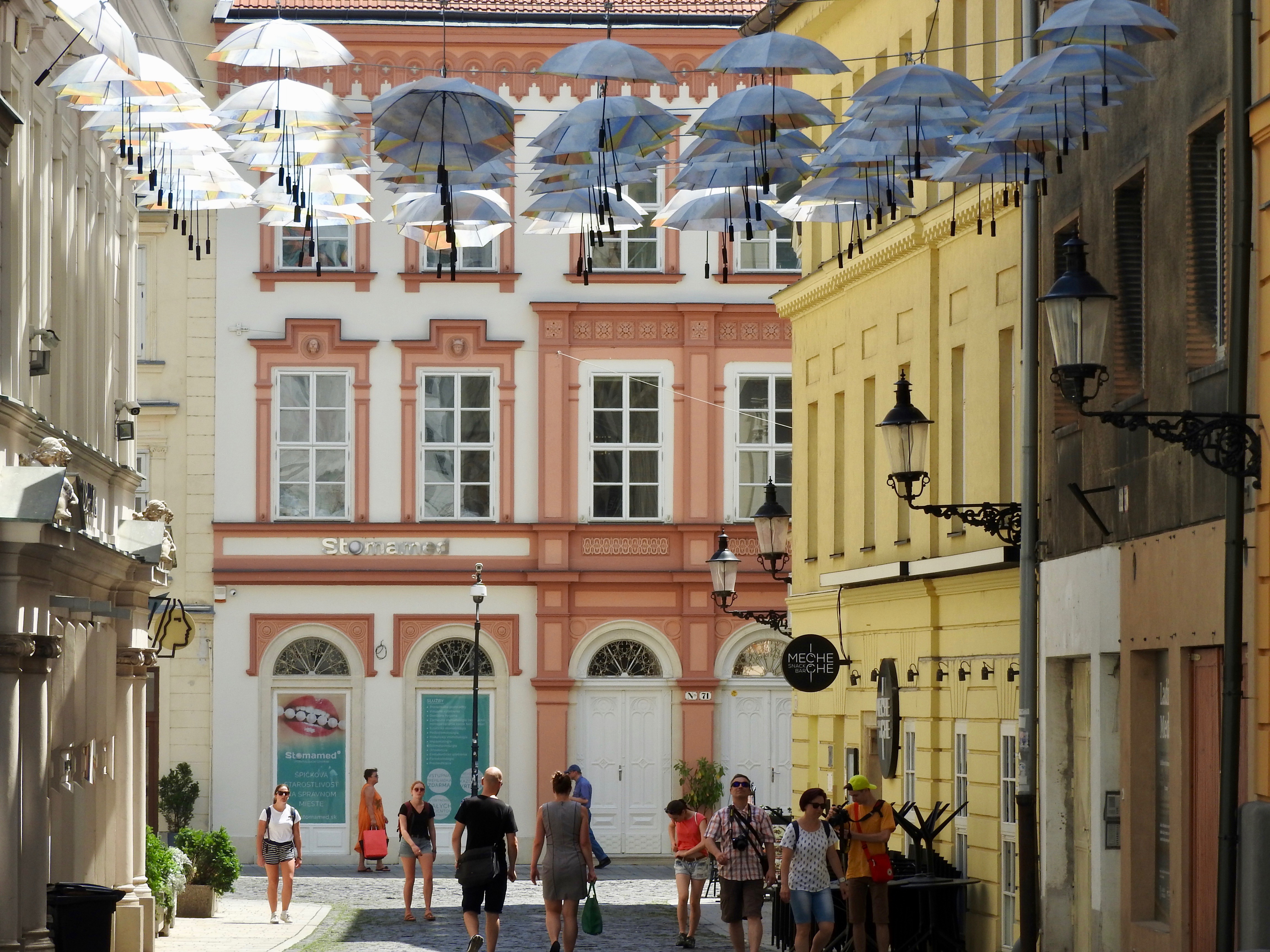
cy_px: 476
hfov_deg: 11.6
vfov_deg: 8.7
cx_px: 635
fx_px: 6237
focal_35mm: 170
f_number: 5.2
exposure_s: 1/320
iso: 100
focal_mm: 30.5
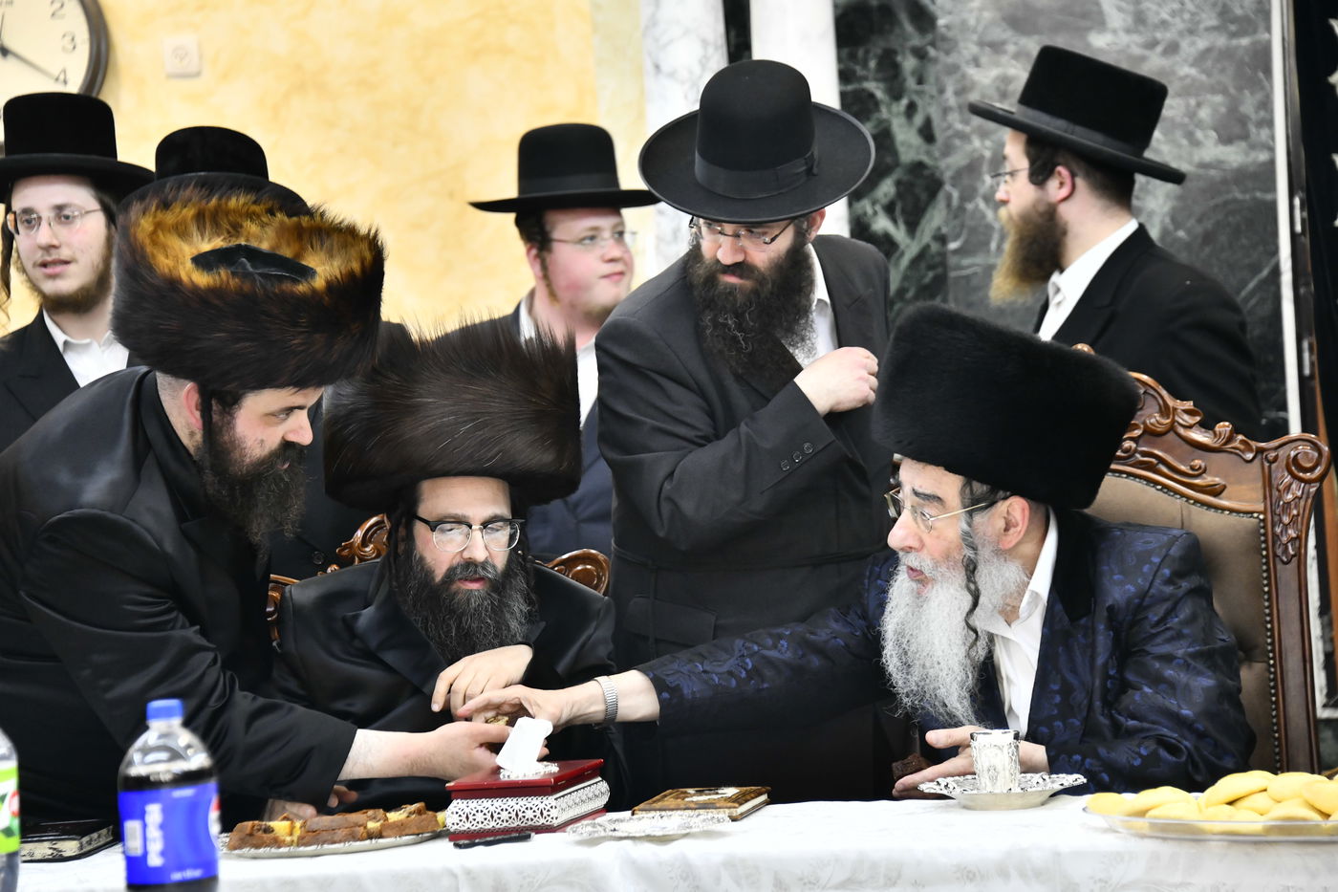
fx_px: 5017
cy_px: 446
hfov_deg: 15.2
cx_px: 669
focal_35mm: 135
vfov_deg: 10.2
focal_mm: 135
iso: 1600
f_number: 5.6
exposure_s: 1/160
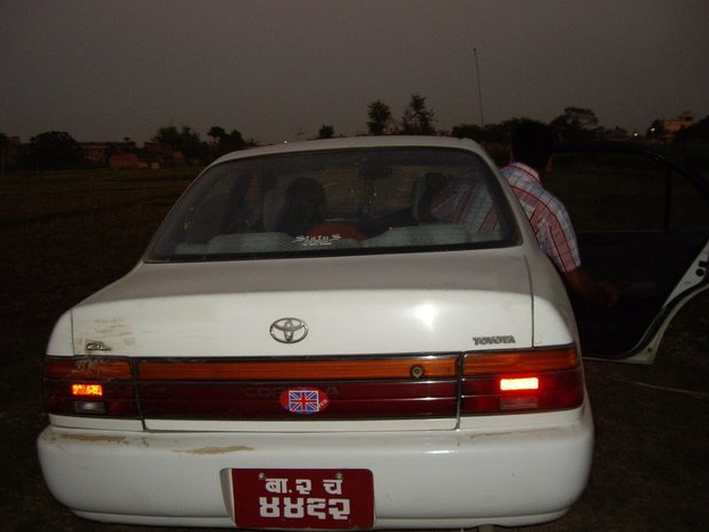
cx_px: 348
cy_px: 267
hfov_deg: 47.9
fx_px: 799
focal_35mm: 39
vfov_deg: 36.8
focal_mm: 6.2
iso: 200
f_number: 2.7
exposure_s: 1/40
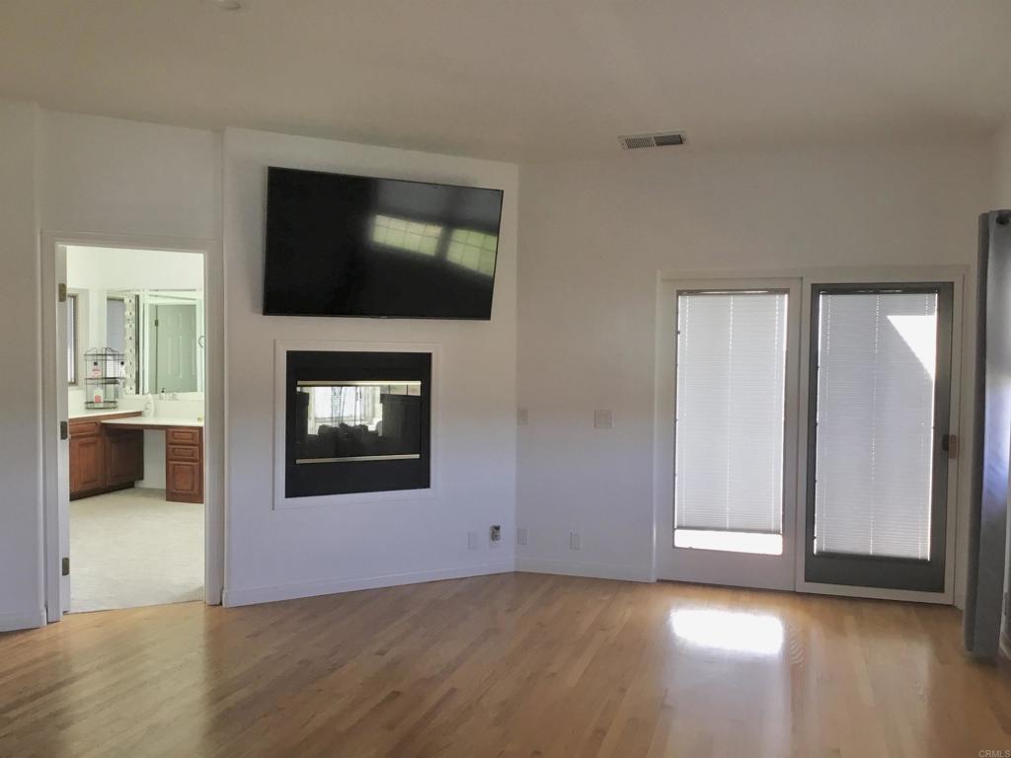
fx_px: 905
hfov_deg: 58.4
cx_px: 506
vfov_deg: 45.4
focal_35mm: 31
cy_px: 379
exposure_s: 1/30
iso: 25
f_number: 2.4
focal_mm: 3.3
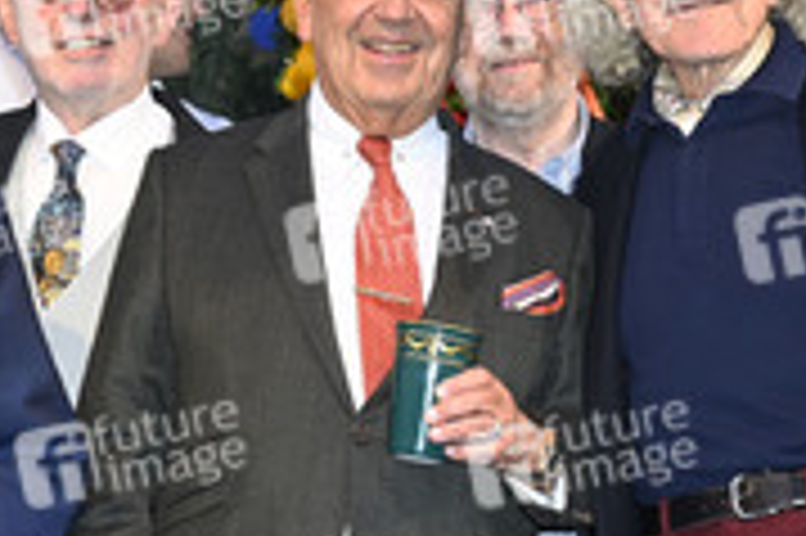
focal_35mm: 176
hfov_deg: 11.7
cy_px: 342
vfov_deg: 7.8
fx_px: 3937
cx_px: 462
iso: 400
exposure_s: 1/250
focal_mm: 70
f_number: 5.6
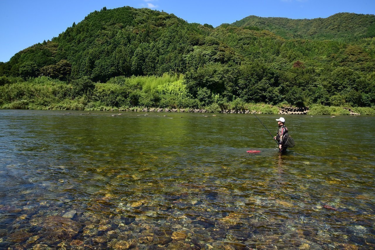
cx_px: 188
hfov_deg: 73.8
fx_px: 250
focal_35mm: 24
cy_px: 125
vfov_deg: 53.1
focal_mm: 24
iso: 800
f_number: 11
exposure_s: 1/500
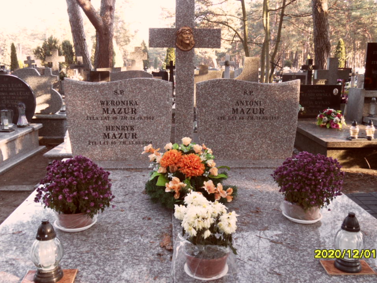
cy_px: 135
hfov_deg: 53.9
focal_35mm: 34
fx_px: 370
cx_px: 196
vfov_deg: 41.8
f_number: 3.4
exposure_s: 1/45
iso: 100
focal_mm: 5.3
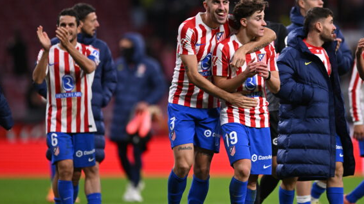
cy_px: 102
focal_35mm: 569
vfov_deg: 2.1
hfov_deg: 3.8
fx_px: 5490
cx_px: 230
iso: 2500
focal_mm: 400
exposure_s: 1/2000
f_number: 2.8
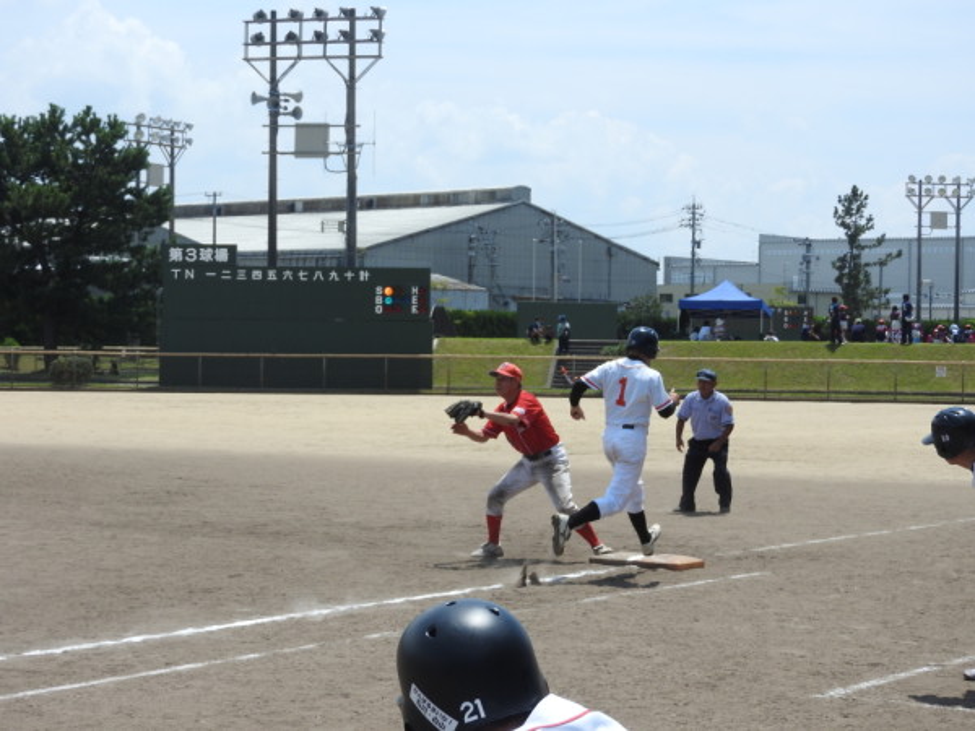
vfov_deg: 18.4
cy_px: 366
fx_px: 2253
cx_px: 488
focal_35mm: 80
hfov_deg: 24.4
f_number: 4.5
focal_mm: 14.3
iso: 100
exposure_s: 1/800
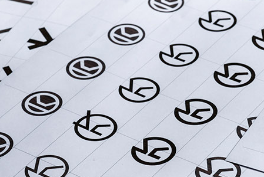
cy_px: 130
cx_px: 215
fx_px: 1145
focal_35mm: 156
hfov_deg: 13.1
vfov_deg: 8.8
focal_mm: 50
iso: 140
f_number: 9
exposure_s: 1/60
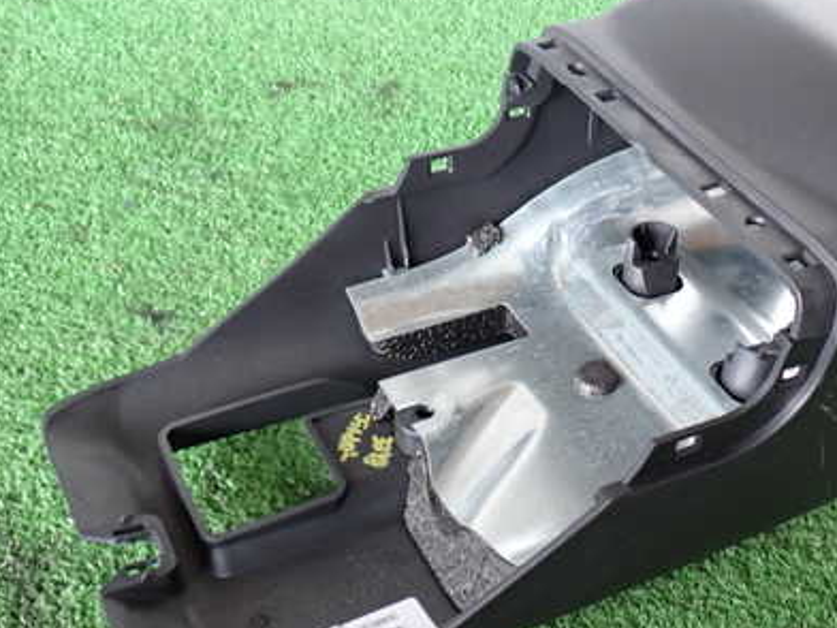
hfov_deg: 38.2
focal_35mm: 49
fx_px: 1185
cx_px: 594
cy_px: 346
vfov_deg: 29.7
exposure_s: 1/30
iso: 250
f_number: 2.4
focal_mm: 5.79
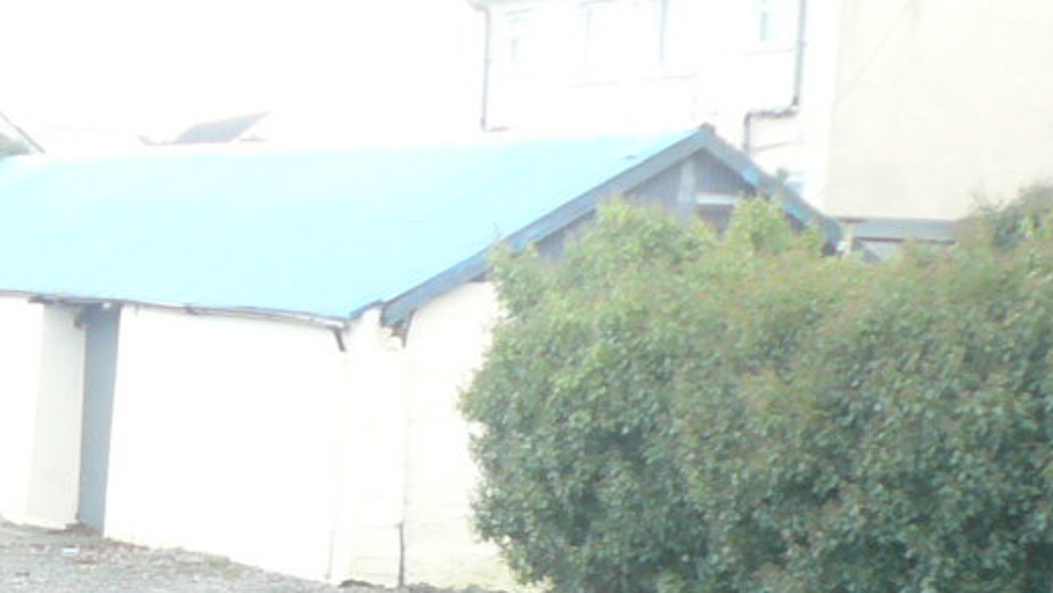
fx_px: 3212
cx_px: -198
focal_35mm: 115
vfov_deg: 10.0
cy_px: 1057
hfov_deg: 17.8
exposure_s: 1/40
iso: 100
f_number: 2.8
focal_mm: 4.6
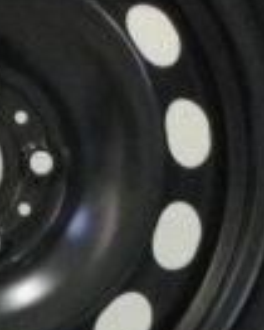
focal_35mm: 237
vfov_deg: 7.9
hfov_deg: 6.5
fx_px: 2312
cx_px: -40
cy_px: 610
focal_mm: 3.3
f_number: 2.4
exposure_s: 1/33
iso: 125
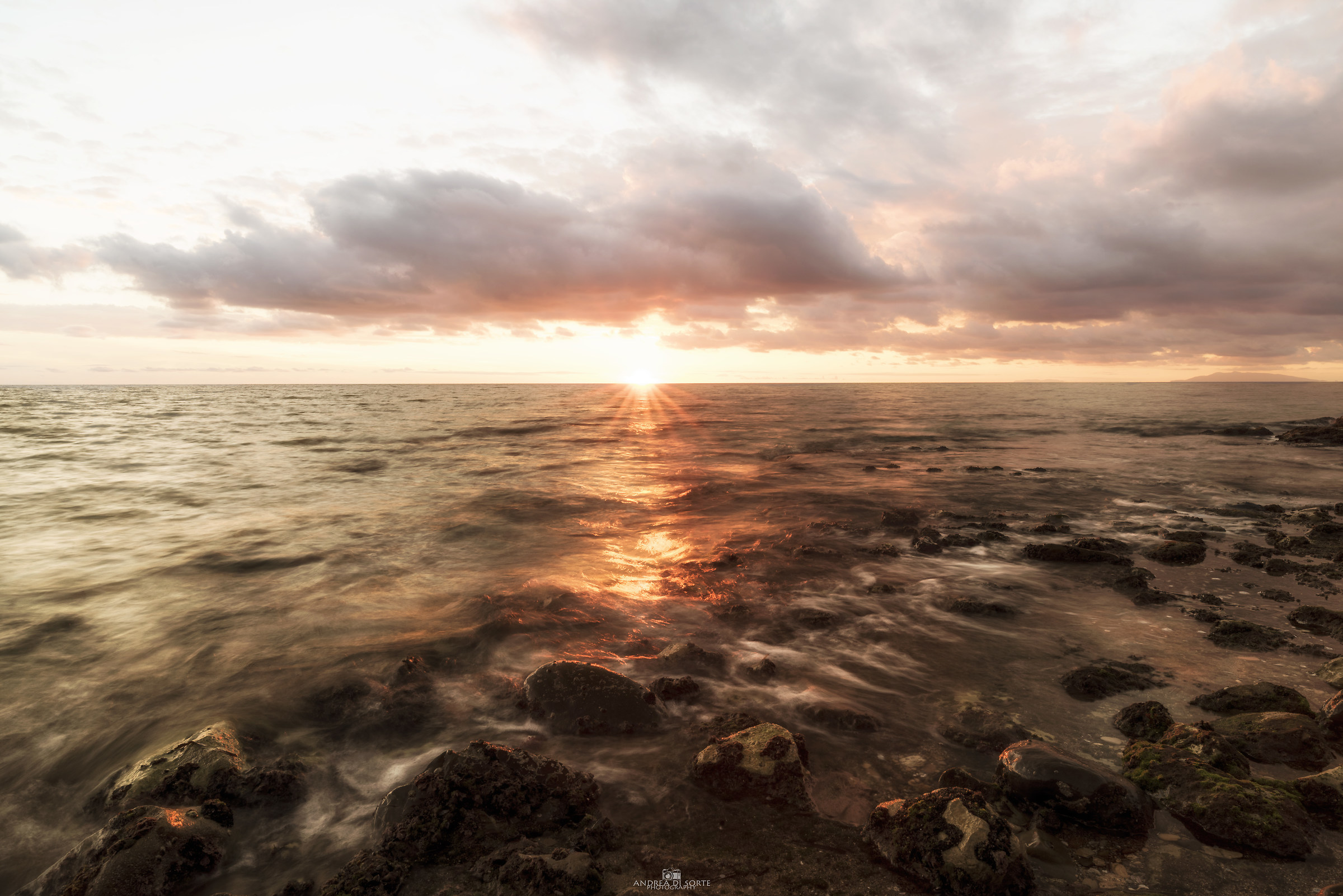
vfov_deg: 59.5
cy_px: 448
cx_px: 672
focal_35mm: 21
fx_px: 784
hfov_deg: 81.2
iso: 100
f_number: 22
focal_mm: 21
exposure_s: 1/1.25
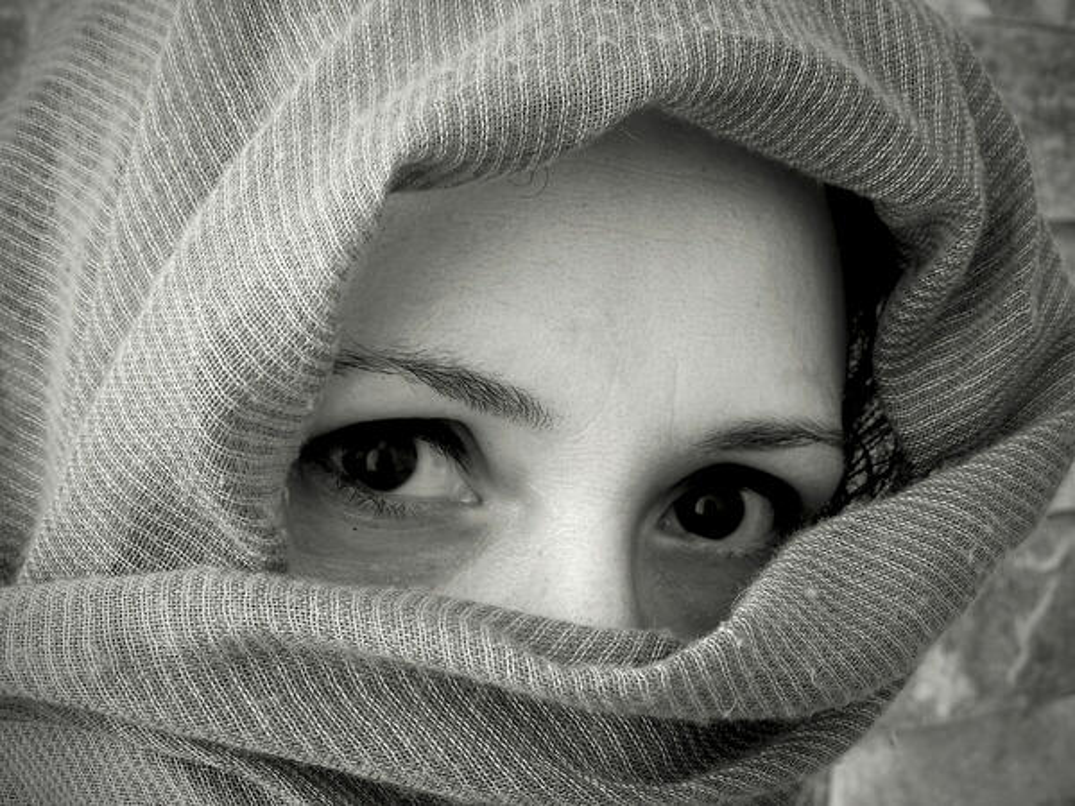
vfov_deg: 27.0
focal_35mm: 54
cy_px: 403
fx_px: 1677
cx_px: 538
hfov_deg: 35.5
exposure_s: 1/60
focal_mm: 9.18
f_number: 4.5
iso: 160
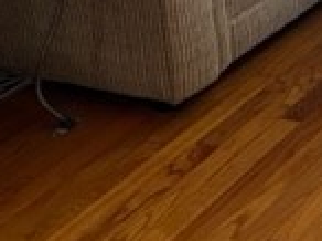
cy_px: -179
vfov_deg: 12.0
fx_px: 1059
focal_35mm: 114
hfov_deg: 14.1
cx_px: 670
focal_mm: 5.7
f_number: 1.5
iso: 125
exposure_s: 1/70
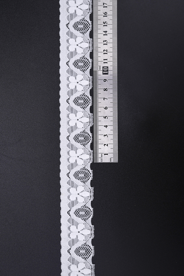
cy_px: 138
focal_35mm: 52
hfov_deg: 26.0
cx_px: 92
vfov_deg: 38.2
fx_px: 399
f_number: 5.6
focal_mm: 35
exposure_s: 1/125
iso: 100
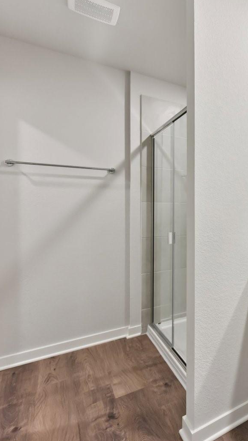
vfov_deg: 78.7
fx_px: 269
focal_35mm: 23
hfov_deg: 35.5
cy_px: 213
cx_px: 315
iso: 280
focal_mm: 14
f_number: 8
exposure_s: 1/15
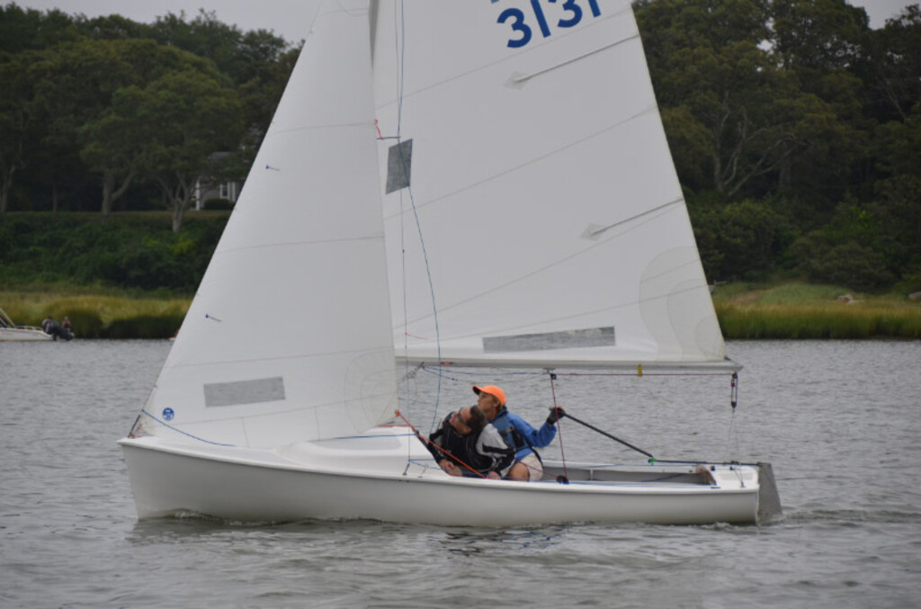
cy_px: 304
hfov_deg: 10.2
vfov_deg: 6.7
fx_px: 5167
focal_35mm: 202
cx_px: 460
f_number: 6.3
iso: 200
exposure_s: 1/640
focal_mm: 135
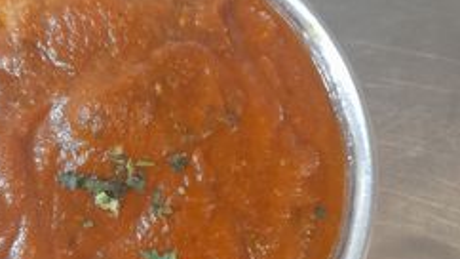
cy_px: 146
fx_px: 585
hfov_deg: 42.4
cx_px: 158
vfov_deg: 24.9
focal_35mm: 48
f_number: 2
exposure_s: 1/25
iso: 500
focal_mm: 4.6
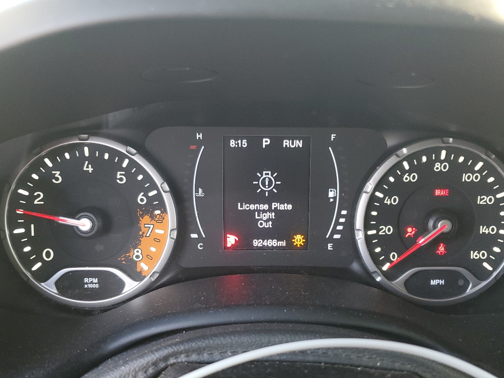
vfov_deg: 41.5
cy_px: 237
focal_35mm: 34
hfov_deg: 53.9
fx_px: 495
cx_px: 260
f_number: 1.5
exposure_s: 1/60.2
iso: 108
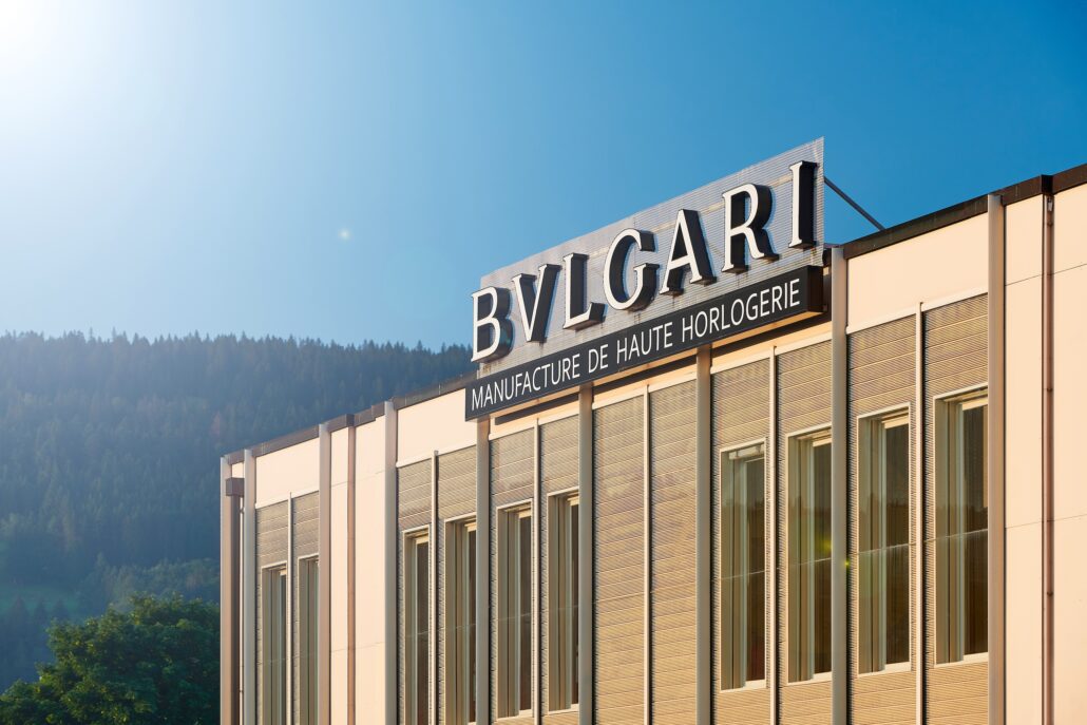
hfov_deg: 16.4
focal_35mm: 125
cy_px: 362
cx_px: 544
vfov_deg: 11.0
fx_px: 3775
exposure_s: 1/125
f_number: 8
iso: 160
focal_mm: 125
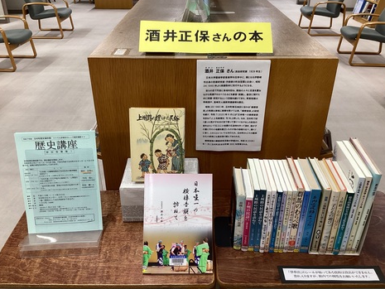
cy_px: 147
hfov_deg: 56.8
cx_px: 196
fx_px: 356
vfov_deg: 44.2
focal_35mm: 32
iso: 64
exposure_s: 1/50
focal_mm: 3.3
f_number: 2.4
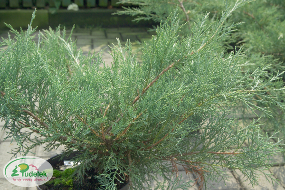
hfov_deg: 39.6
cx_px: 142
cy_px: 95
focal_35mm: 50
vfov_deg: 27.0
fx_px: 396
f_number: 13
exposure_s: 1/90
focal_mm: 50
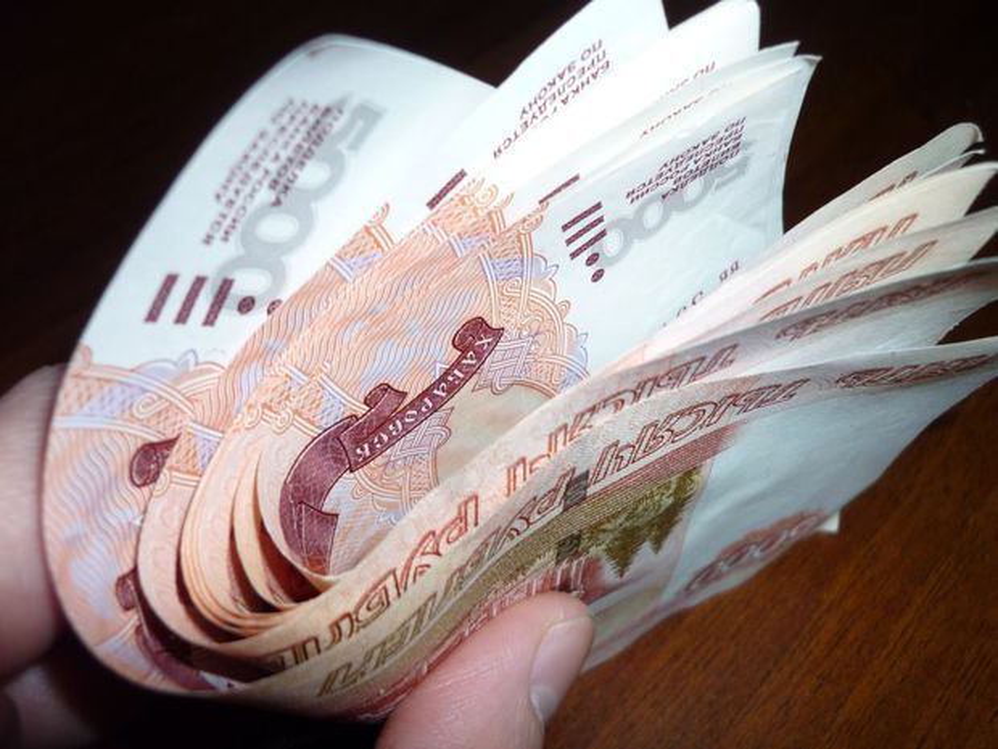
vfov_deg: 42.9
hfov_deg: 55.4
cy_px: 374
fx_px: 951
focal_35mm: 33
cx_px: 499
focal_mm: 5.5
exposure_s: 1/30
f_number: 2.8
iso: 100
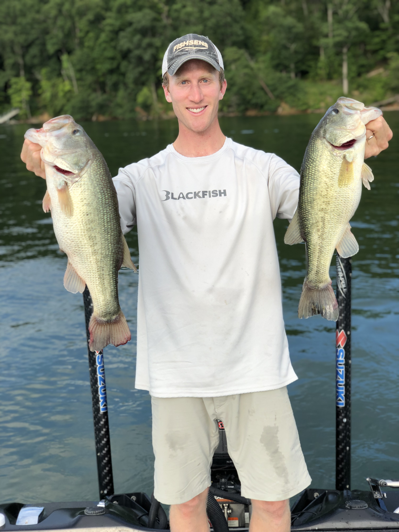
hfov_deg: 28.0
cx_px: 200
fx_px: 799
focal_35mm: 52
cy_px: 266
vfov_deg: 36.8
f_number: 2.4
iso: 16
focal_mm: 6
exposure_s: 1/444
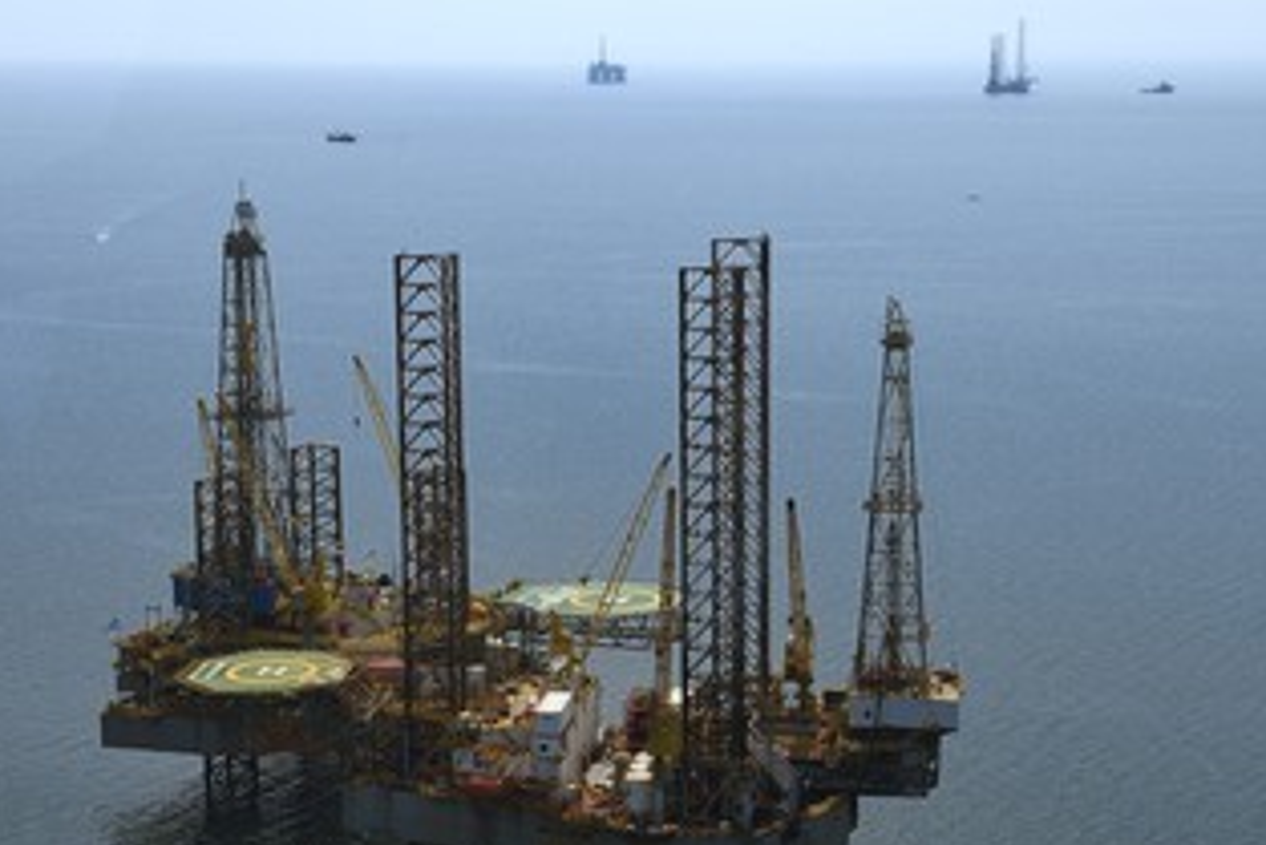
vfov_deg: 20.3
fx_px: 2357
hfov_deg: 30.0
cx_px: 700
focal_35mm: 67
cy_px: 562
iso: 400
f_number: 10
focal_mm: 50
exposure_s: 1/500
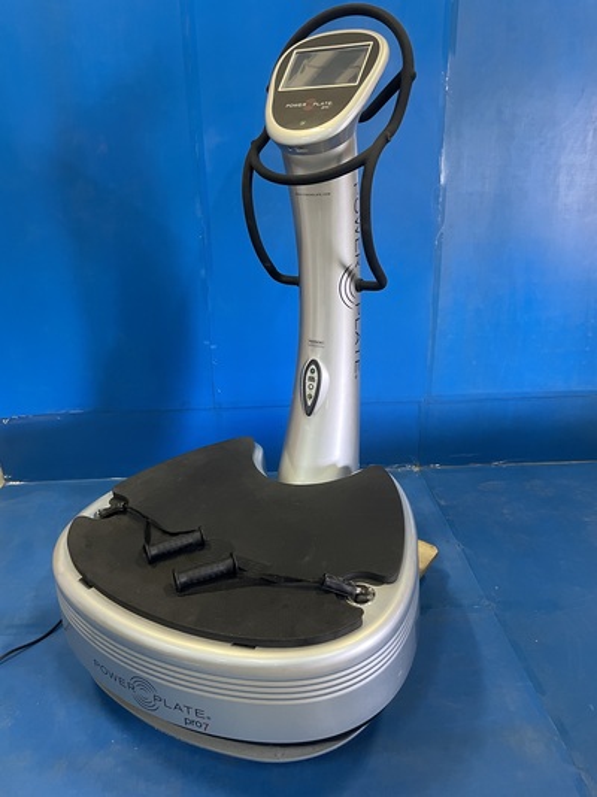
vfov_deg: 67.3
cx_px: 298
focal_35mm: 26
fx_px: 598
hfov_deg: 53.0
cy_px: 398
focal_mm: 4.2
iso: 400
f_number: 1.6
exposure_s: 1/40
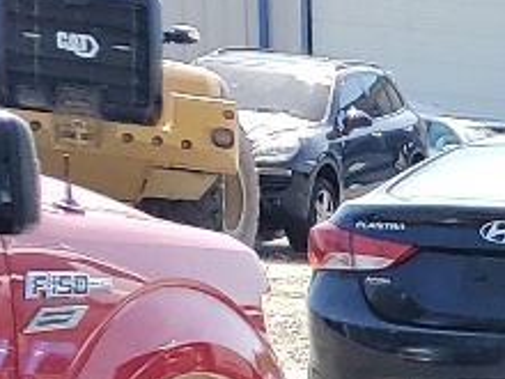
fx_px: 2757
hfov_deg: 8.2
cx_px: 1706
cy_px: 891
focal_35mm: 189
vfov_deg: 7.4
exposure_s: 1/1250
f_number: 1.5
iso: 50
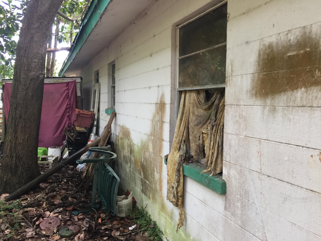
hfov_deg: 61.7
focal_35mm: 29
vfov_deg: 48.2
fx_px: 269
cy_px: 120
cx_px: 160
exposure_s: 1/30
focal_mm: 4.15
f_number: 2.2
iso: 40
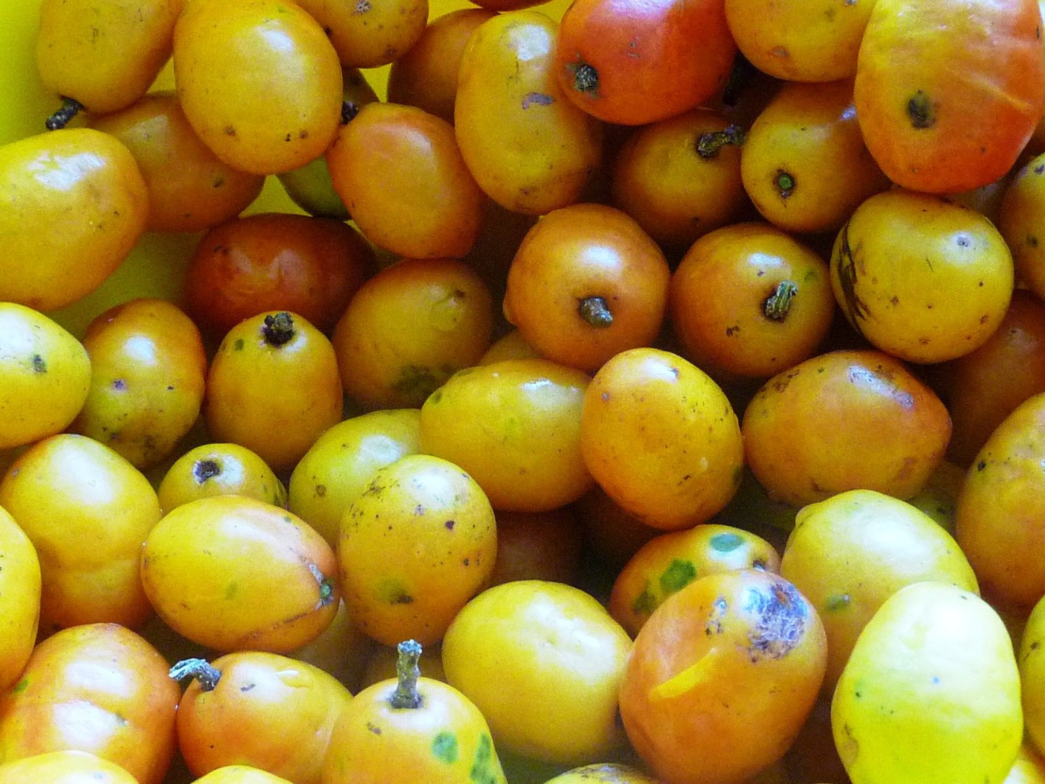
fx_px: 1509
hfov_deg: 38.2
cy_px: 392
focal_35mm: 50
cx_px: 522
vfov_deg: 29.1
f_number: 3.4
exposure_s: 1/25
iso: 400
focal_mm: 5
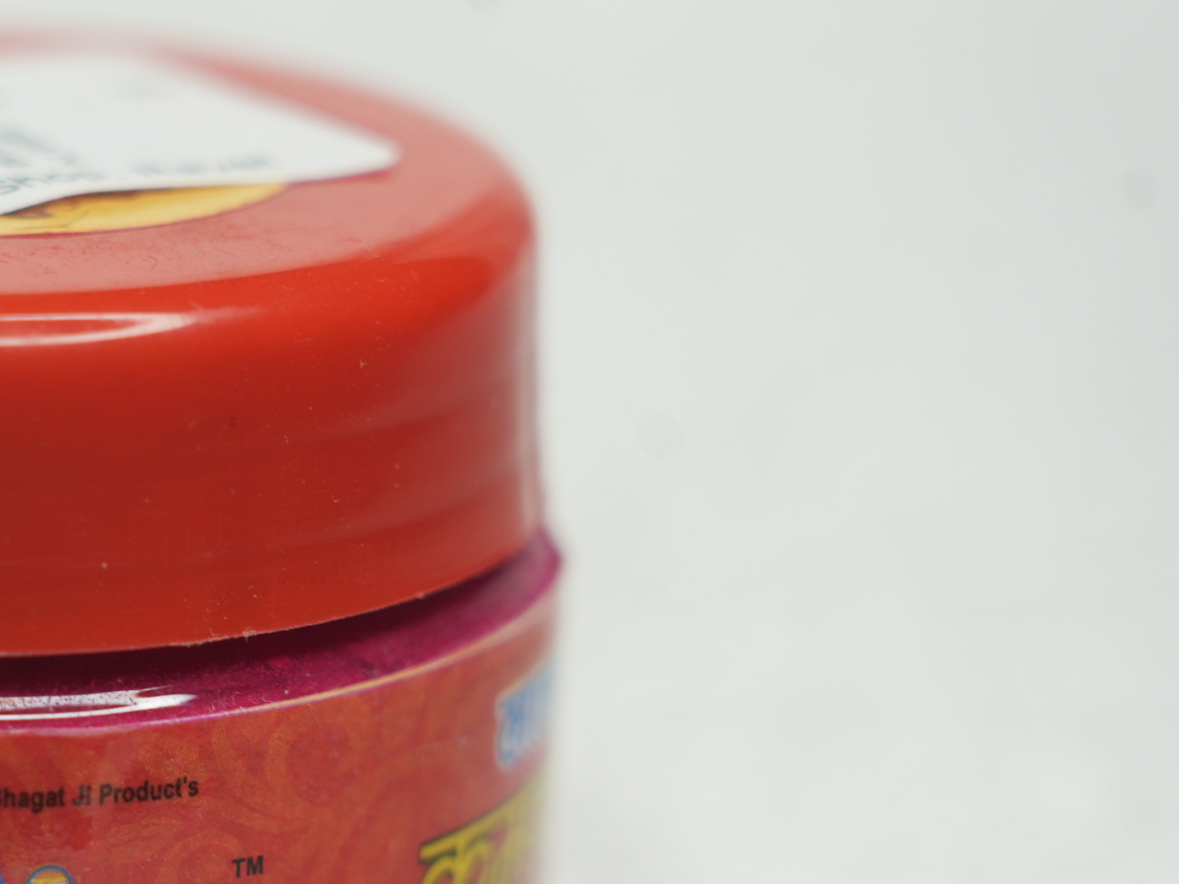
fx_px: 8037
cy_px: 580
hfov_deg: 8.3
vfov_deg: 6.3
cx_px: 2
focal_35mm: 236
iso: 320
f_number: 5.6
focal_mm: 105
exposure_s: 1/100
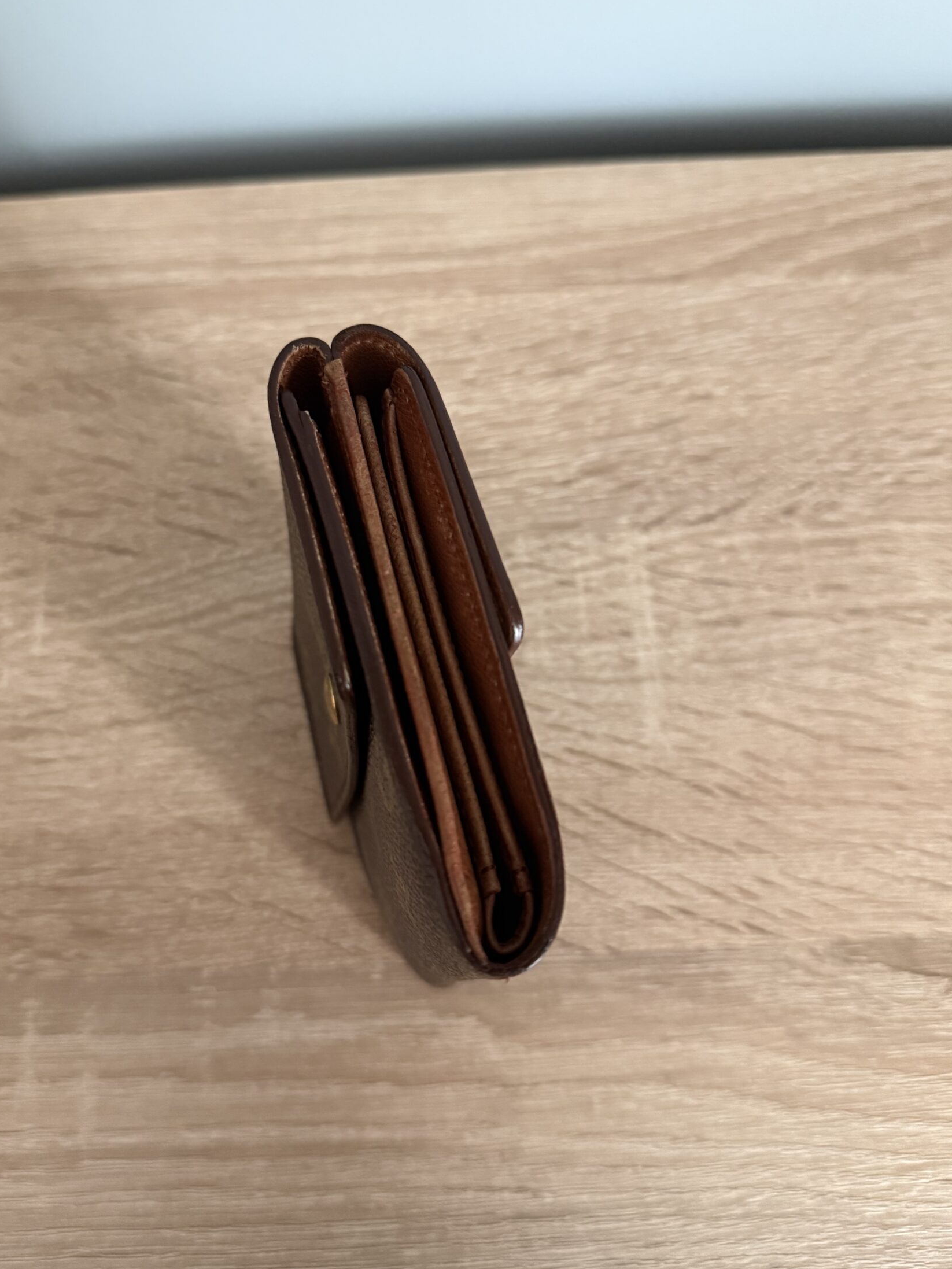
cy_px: 605
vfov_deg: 63.4
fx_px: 1027
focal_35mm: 28
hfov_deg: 49.6
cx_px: 410
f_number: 1.78
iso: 500
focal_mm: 6.76
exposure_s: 1/60
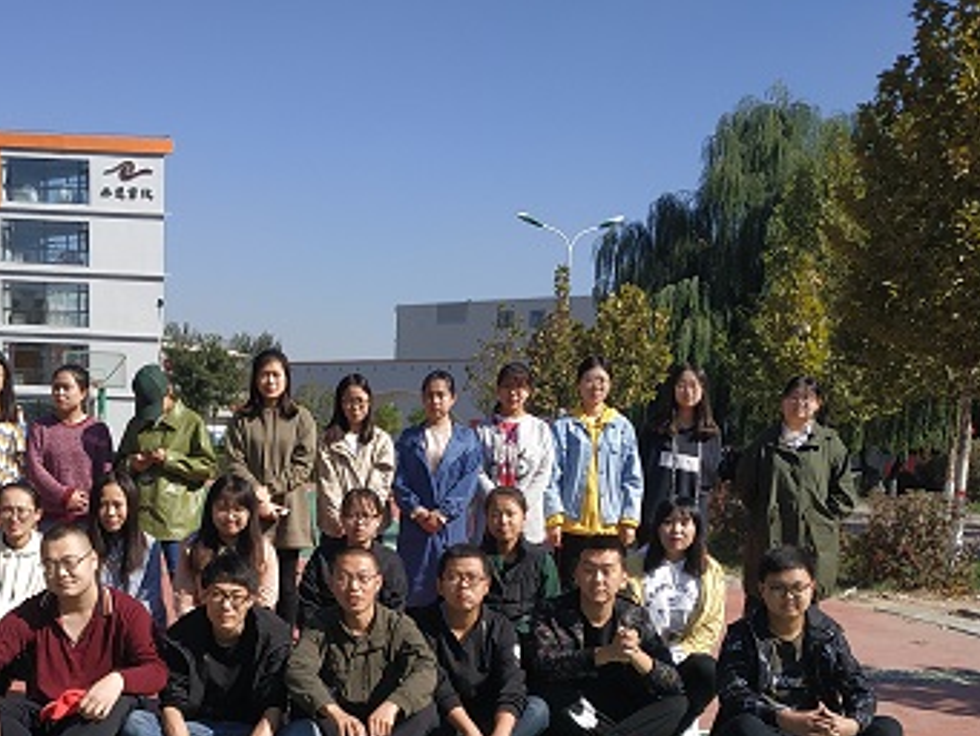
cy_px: 618
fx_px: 1274
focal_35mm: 45
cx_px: 322
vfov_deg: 31.1
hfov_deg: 41.5
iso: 100
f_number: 1.9
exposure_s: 1/2010
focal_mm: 3.94
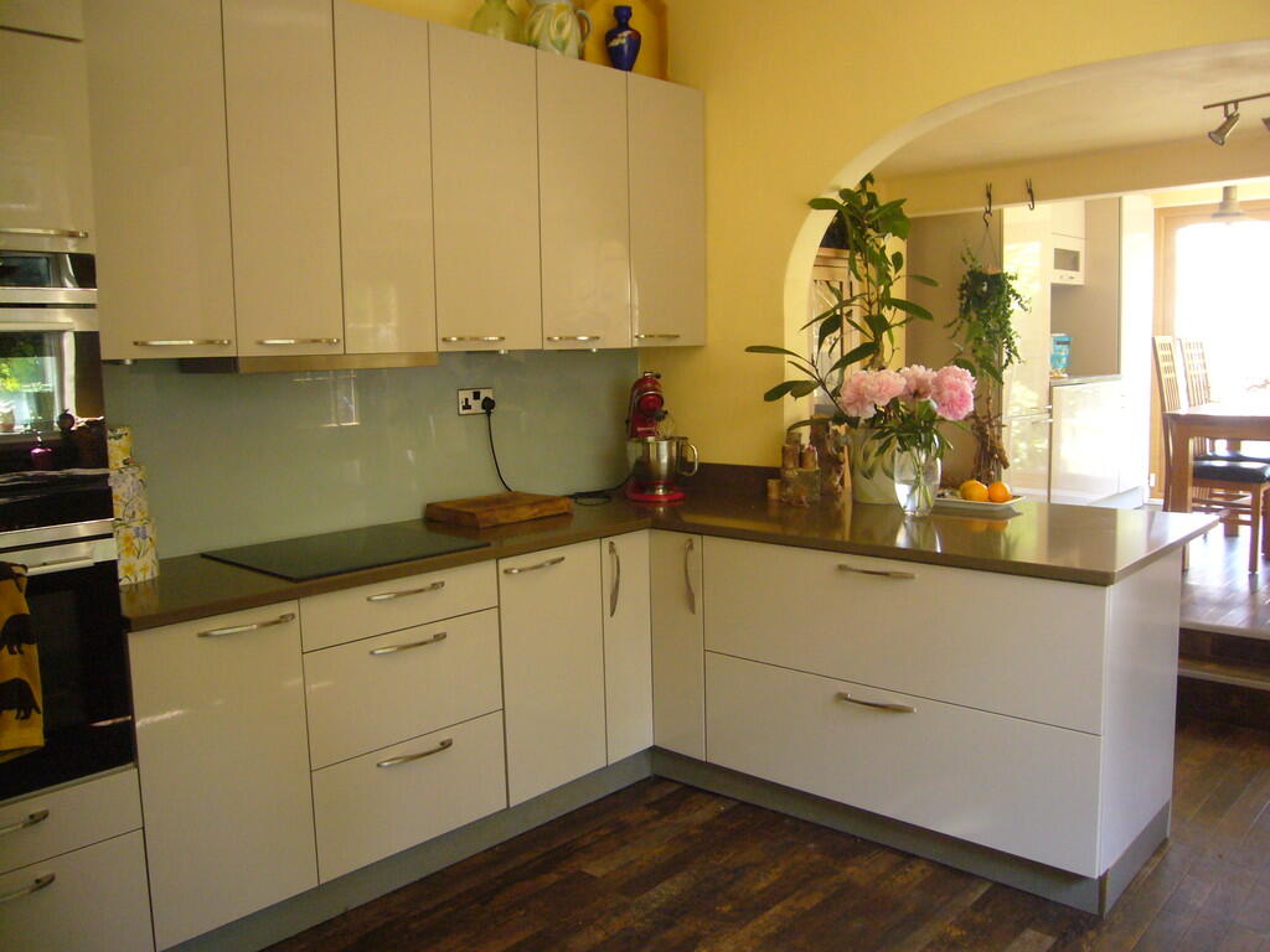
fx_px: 1027
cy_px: 476
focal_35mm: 28
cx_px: 635
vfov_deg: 49.7
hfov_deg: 63.4
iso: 200
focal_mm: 4.6
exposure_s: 1/30
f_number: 2.8
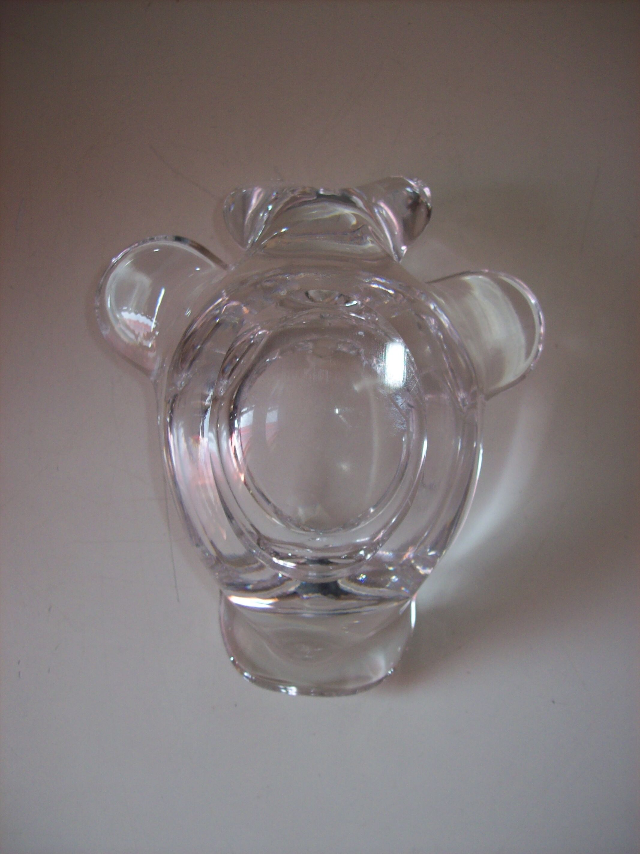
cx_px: 320
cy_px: 427
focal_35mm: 36
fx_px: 888
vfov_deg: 51.4
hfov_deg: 39.6
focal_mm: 6
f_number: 2.7
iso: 80
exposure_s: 1/64
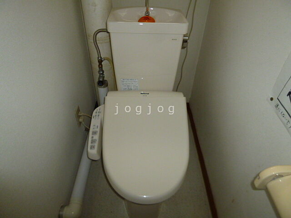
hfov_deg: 71.6
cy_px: 109
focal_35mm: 24
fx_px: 202
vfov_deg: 56.8
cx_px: 146
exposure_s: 1/60
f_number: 2.5
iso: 200
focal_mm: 4.3
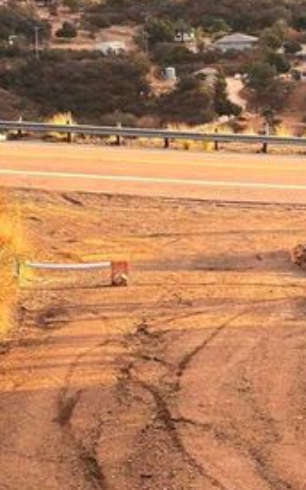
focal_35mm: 121
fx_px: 1614
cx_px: 215
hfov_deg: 10.8
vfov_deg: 17.2
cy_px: 359
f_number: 1.6
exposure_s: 1/112
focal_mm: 5.96
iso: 80
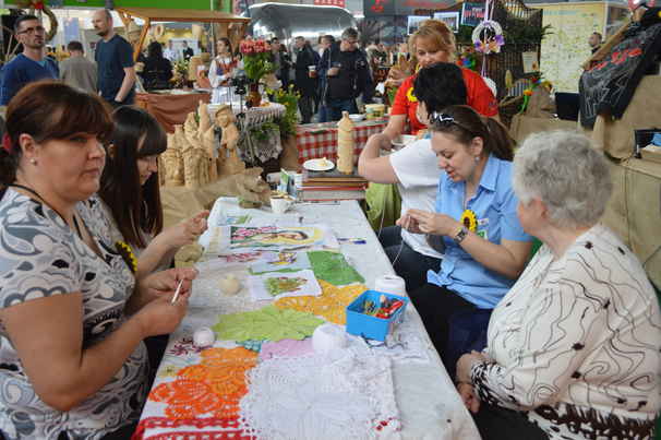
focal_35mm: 33
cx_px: 330
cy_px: 220
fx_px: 605
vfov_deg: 39.9
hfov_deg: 57.3
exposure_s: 1/60
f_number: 4
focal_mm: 22
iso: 400
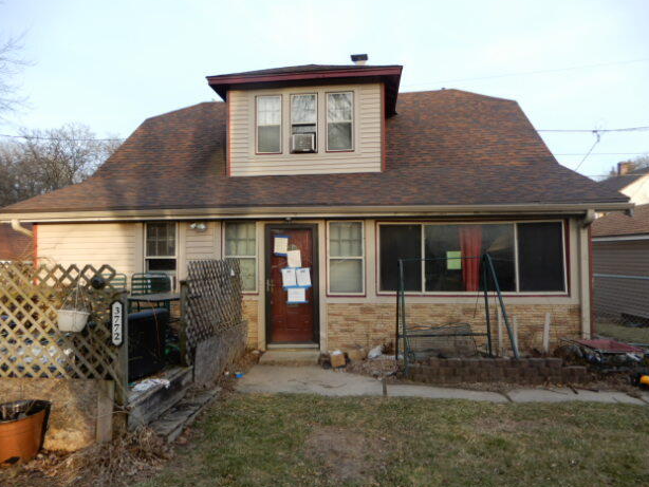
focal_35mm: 25
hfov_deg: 69.3
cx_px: 313
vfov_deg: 54.9
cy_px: 238
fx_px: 469
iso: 80
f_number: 3.4
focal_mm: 4.3
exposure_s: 1/125
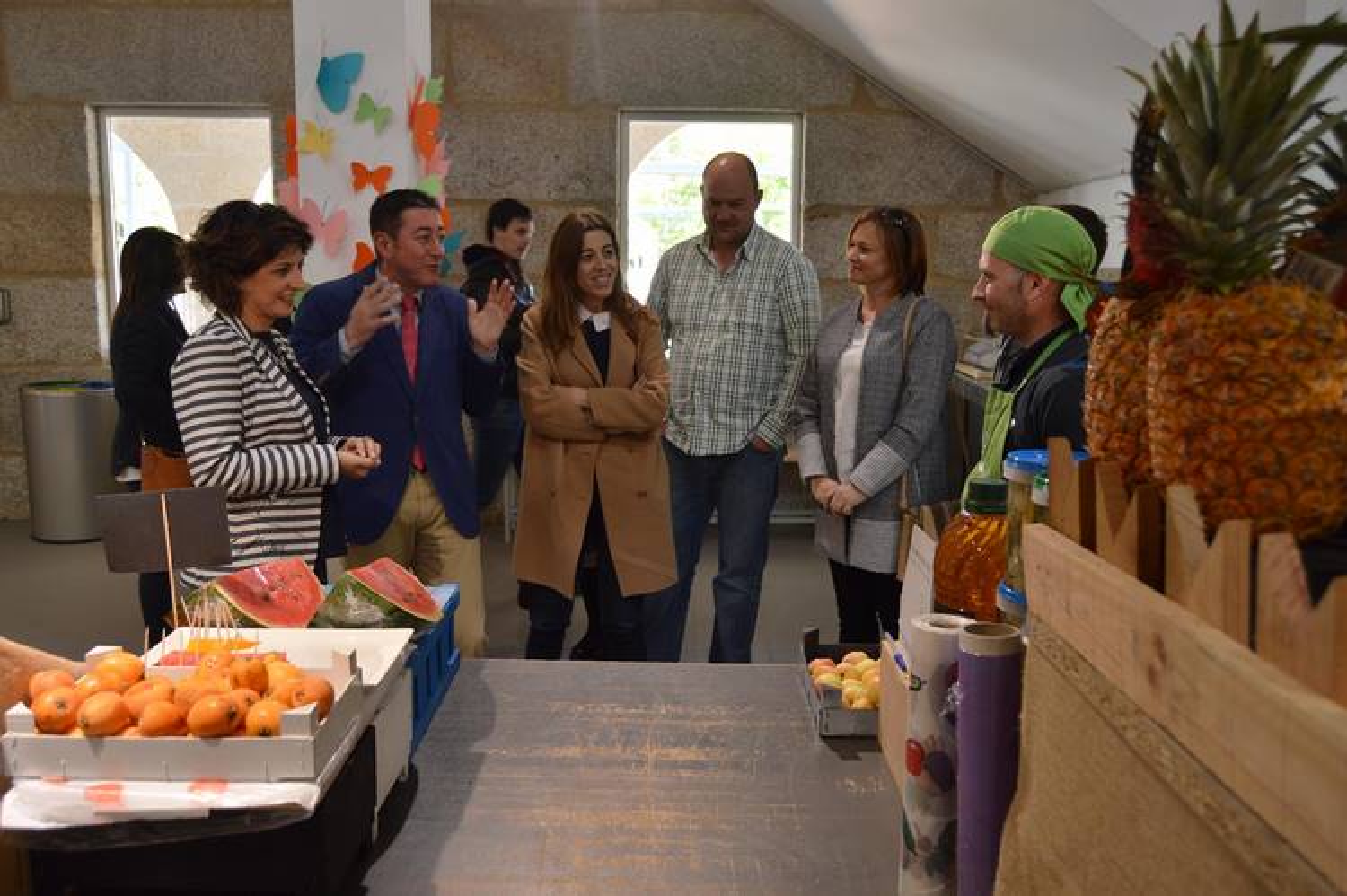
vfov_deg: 43.6
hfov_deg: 62.0
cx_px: 674
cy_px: 448
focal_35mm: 30
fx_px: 1122
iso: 400
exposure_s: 1/80
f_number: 4.5
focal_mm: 20
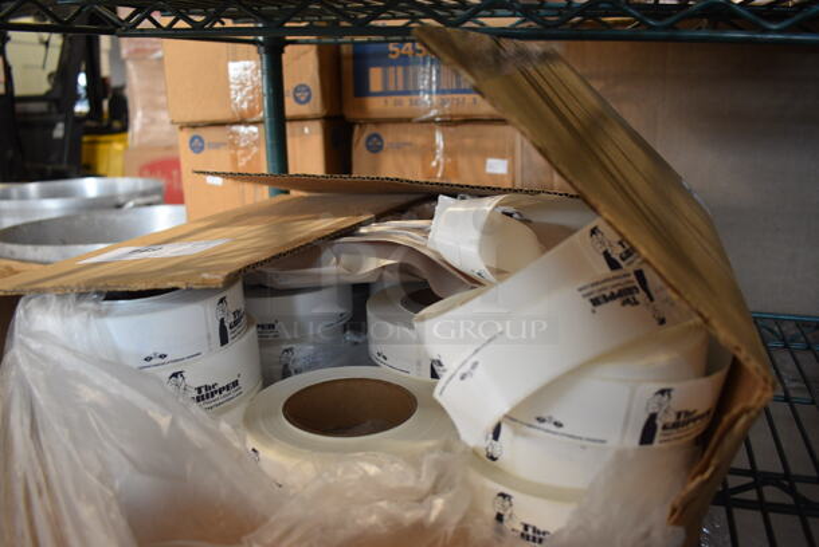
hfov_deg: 61.9
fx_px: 683
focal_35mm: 30
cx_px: 410
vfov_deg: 43.7
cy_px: 274
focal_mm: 20
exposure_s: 1/125
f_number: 3.5
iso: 900
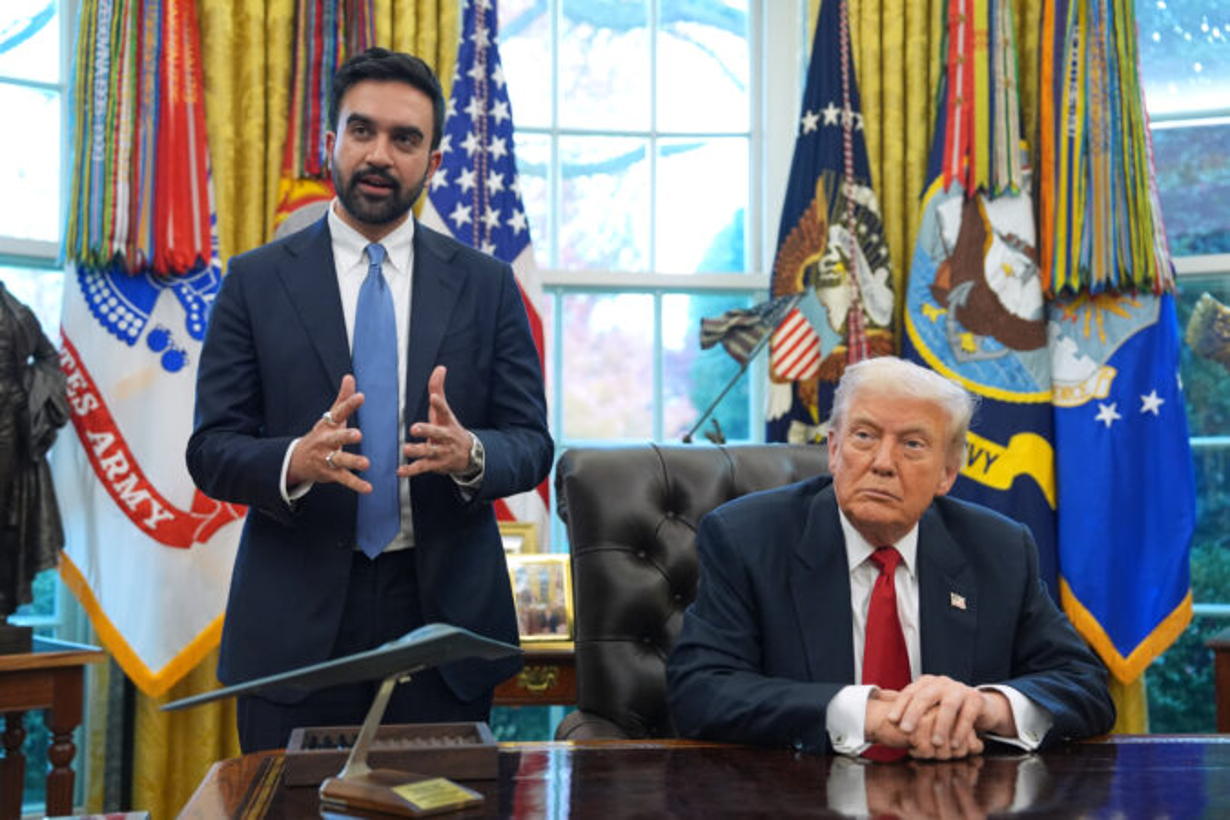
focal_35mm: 47
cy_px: 410
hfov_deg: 41.9
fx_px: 1606
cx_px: 615
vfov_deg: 28.6
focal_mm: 47
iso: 2000
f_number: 2.8
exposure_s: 1/250
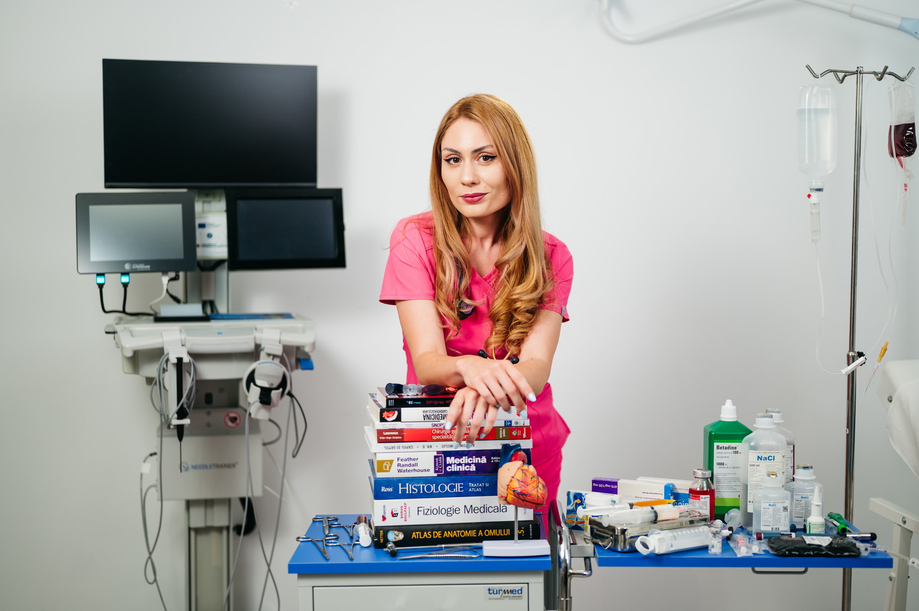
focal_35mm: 50
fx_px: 1275
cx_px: 460
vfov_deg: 26.9
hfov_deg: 39.6
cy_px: 306
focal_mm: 50
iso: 200
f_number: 1.8
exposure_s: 1/320
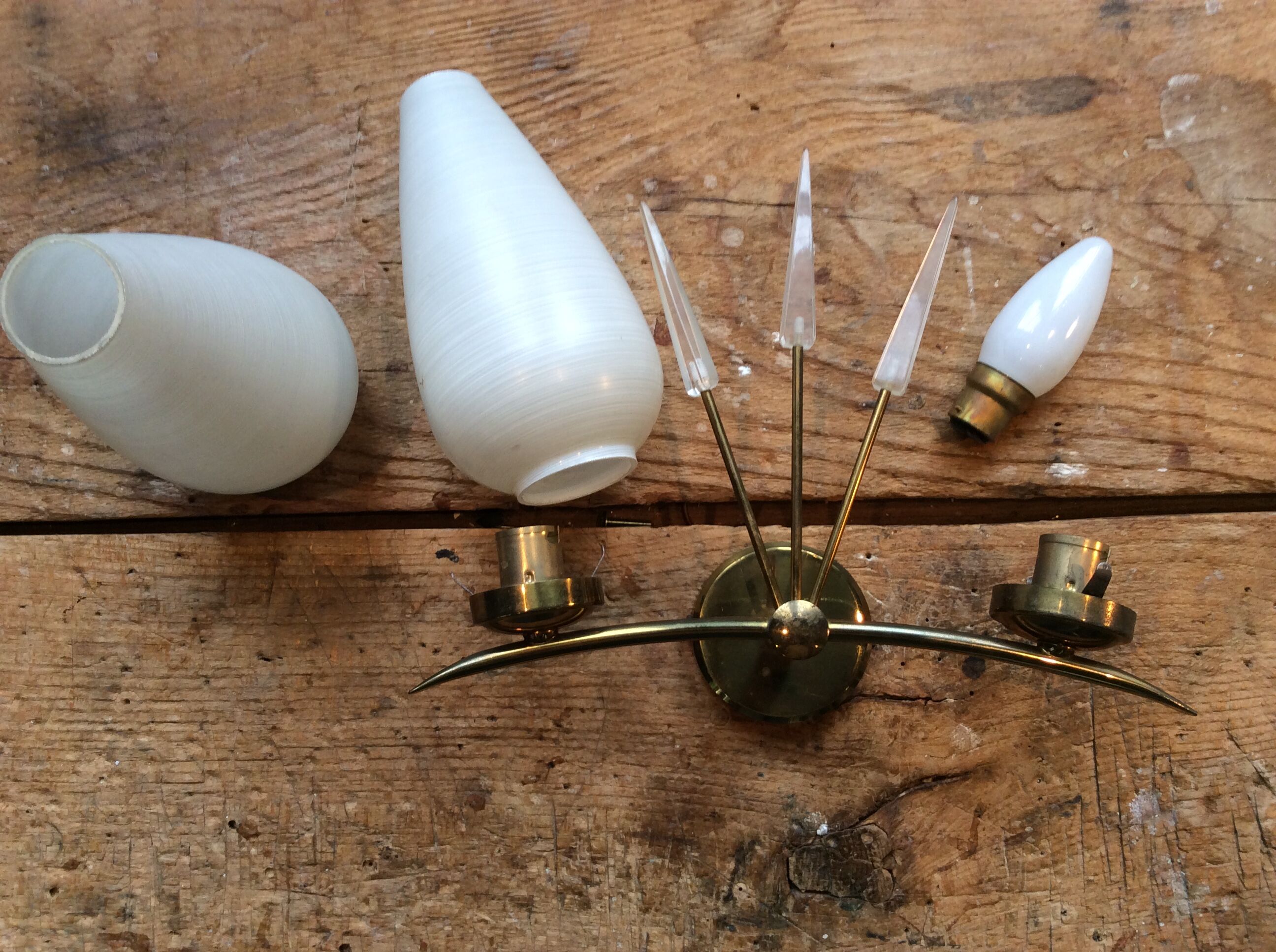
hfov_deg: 56.9
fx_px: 1178
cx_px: 638
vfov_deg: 44.1
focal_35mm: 32
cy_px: 476
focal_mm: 3.3
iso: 40
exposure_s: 1/50
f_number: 2.4
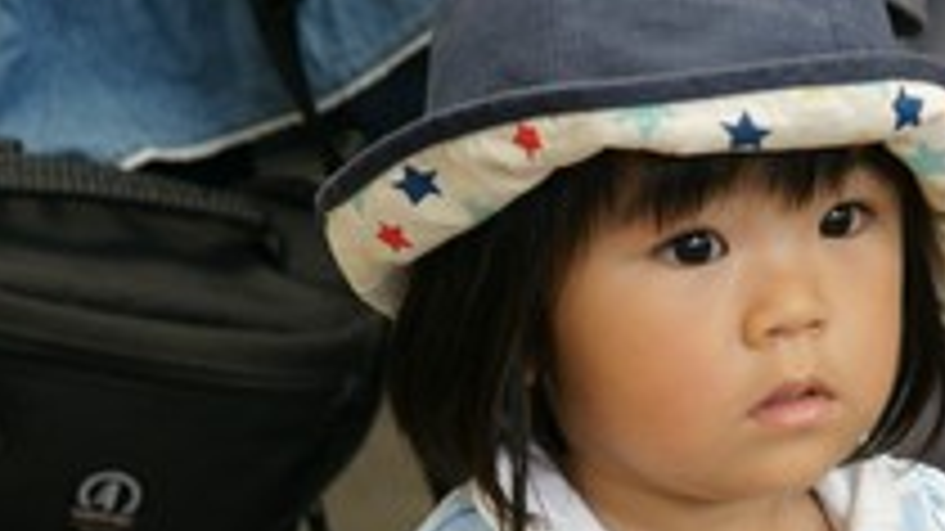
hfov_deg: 9.2
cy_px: 335
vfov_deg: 5.2
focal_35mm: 235
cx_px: 720
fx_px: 5888
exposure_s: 1/160
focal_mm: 75
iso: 800
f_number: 5.6
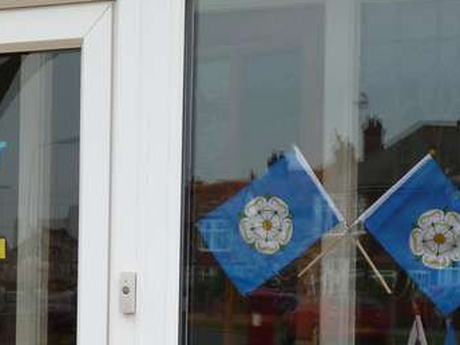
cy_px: 324
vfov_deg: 13.0
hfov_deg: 17.2
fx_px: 1502
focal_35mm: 113
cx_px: 59
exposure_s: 1/400
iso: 100
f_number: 3.2
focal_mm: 6.8
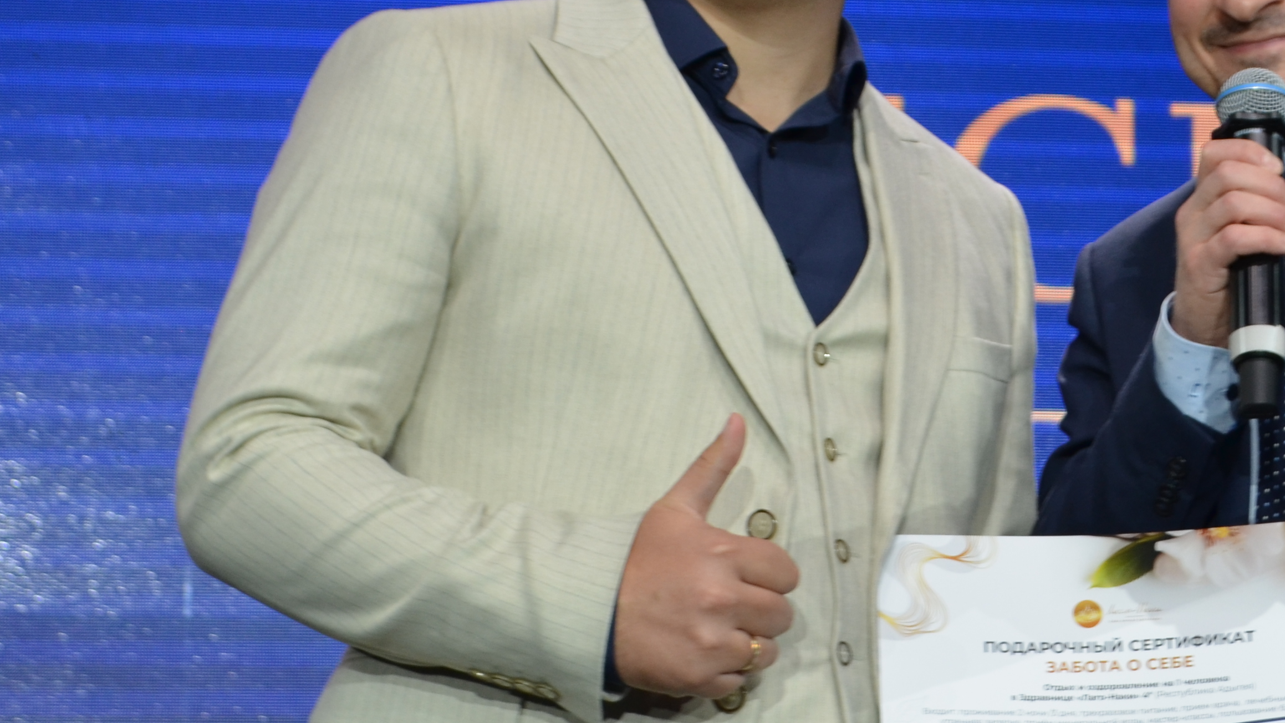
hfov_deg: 15.2
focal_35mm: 140
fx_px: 4770
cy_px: 330
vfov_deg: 8.7
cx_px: 1065
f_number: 5.3
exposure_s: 1/100
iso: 400
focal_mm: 42
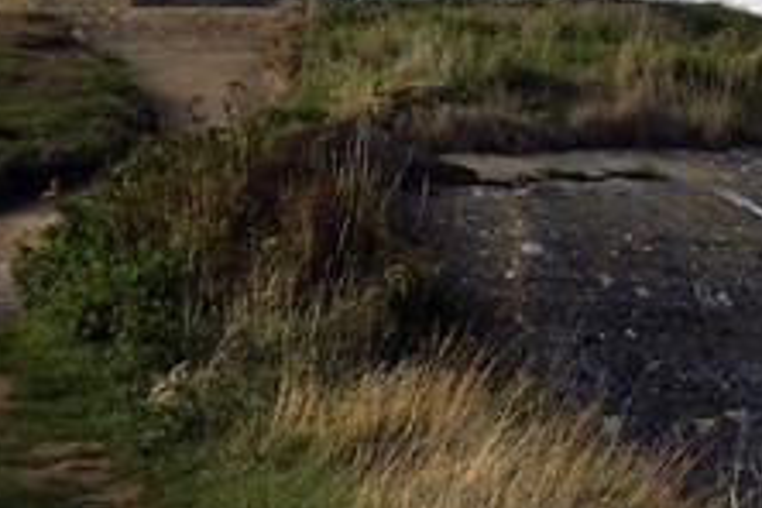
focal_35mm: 446
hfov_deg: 4.5
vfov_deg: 3.1
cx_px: 2224
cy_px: 374
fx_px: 9440
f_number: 13
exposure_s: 1/400
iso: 200
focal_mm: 62
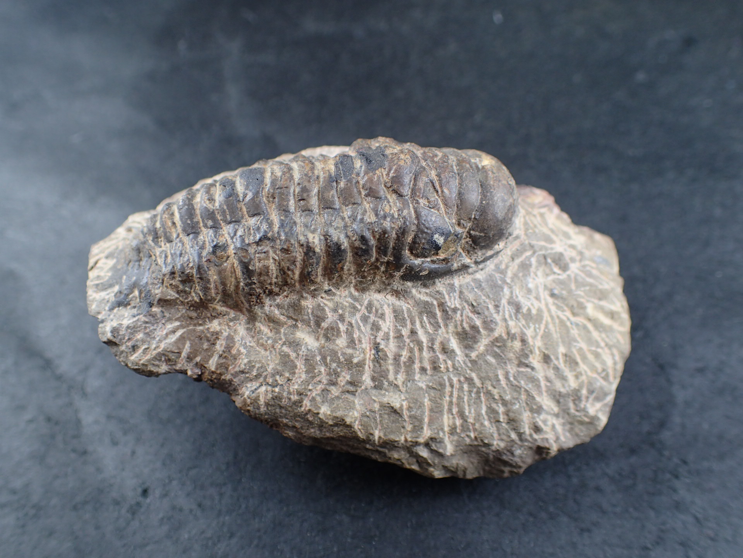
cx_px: 372
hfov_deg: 60.0
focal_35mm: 30
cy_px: 279
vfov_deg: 46.8
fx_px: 644
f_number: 2.3
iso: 125
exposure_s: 1/125
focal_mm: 5.5
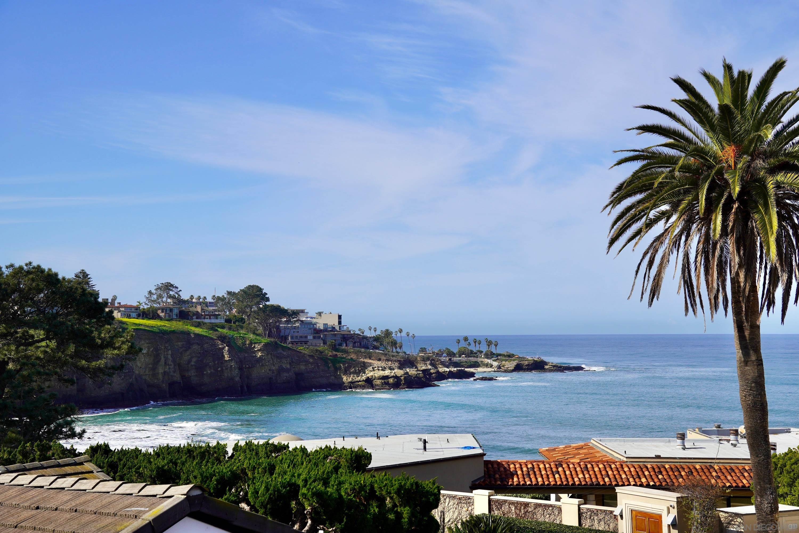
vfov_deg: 23.8
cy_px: 266
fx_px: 1265
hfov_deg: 35.1
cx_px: 400
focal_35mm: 57
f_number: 5
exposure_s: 1/1000
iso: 100
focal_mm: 38
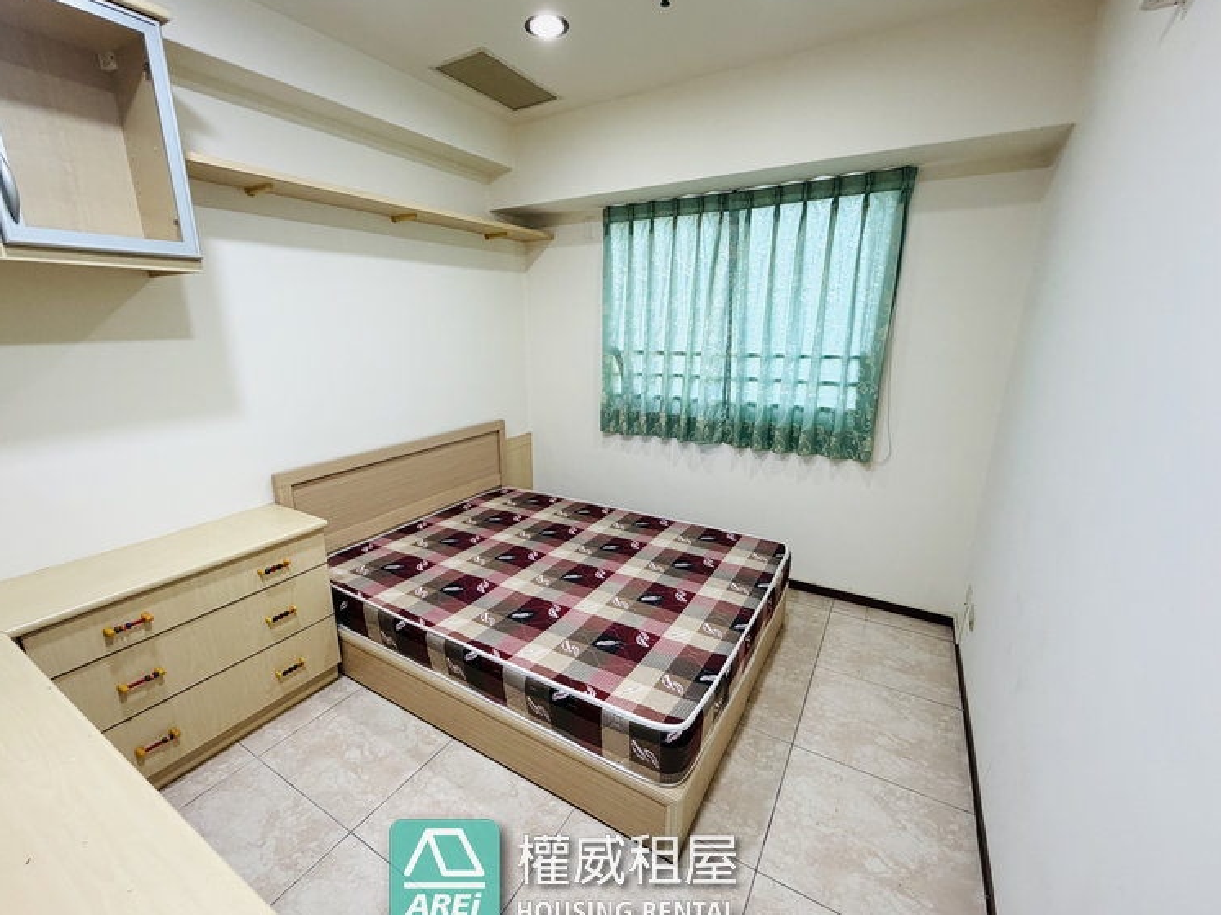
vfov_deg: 81.7
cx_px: 572
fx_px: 529
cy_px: 466
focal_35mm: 15
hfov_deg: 98.1
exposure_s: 1/120
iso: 320
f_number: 2.2
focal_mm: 2.22
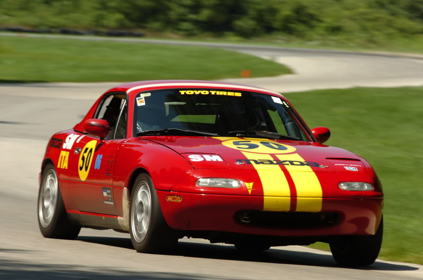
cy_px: 140
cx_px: 212
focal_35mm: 450
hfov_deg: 4.6
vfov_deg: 3.0
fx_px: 5277
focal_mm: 300
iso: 200
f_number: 11
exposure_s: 1/160
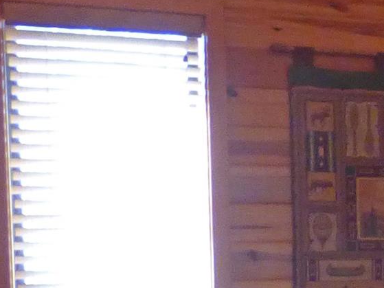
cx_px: 795
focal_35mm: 110
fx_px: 1220
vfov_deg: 13.2
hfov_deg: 14.5
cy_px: 311
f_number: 2.8
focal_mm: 3.58
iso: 400
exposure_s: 1/40
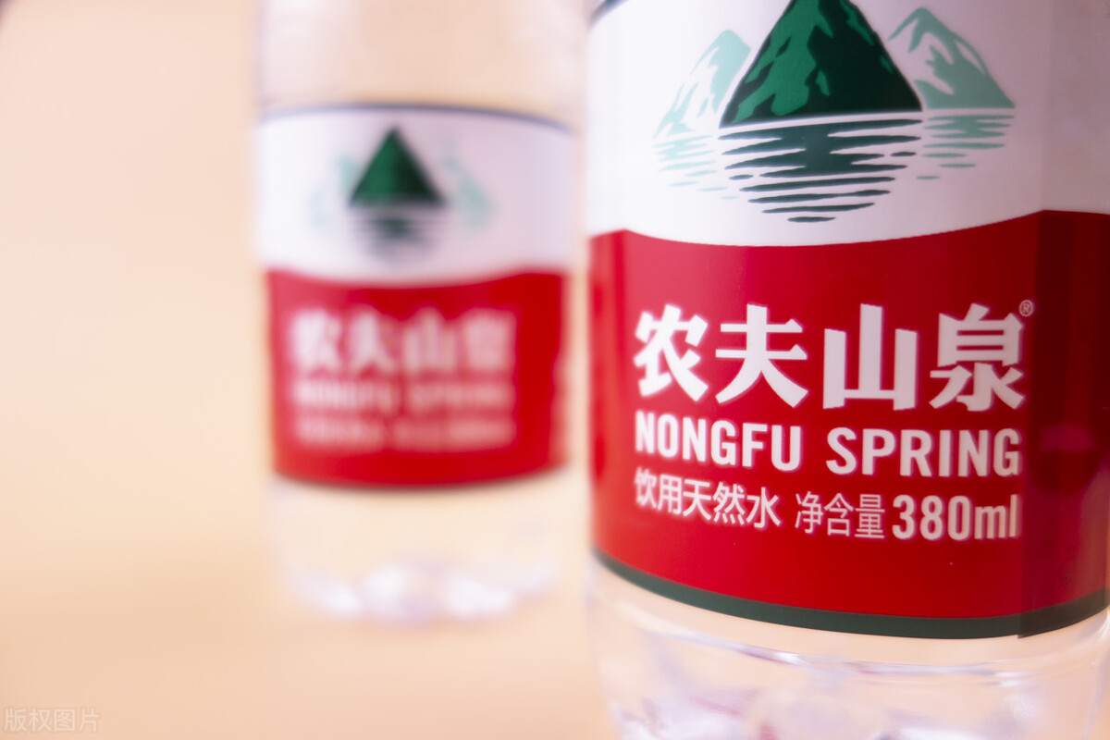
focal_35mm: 28
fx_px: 863
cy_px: 370
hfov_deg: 65.5
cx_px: 555
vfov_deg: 46.4
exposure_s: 1/320
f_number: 1.8
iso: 200
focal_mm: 10.4
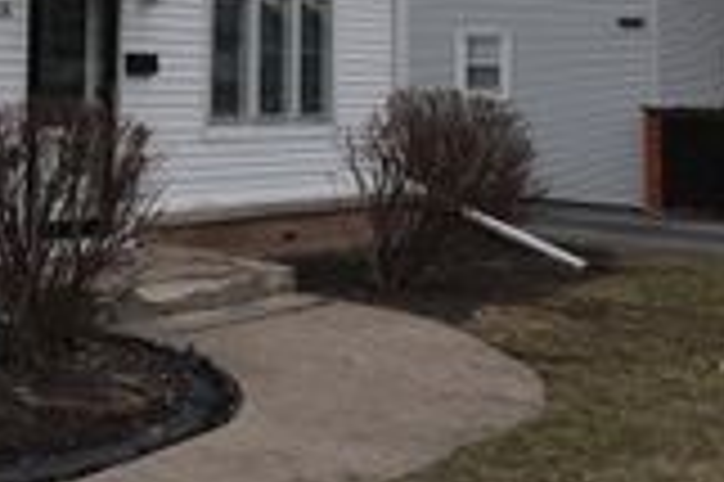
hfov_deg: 29.6
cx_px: -49
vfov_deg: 20.9
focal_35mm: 62
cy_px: -29
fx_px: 1246
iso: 125
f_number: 2
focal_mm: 7.6
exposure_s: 1/640
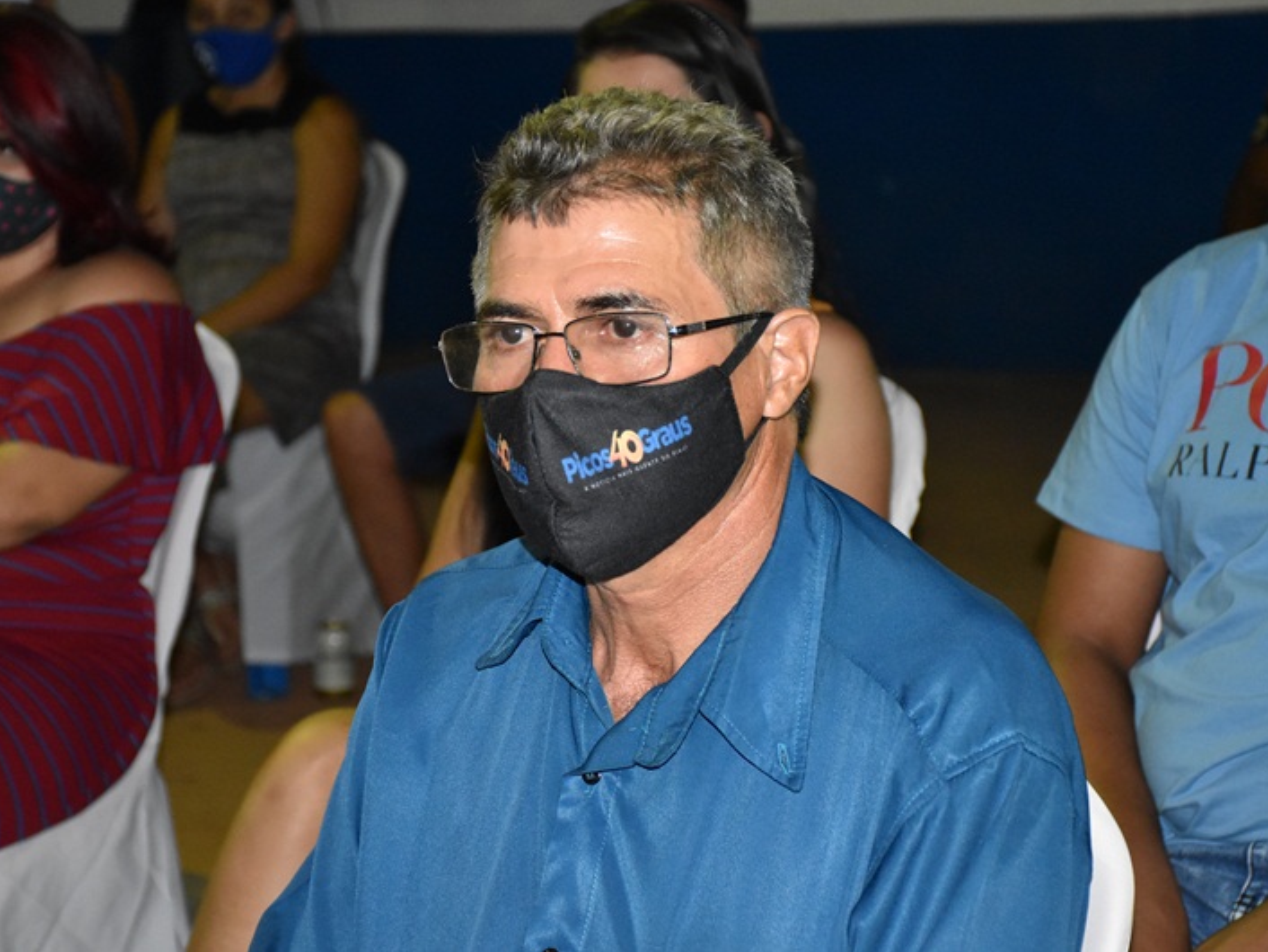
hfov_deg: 20.0
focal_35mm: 98
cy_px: 475
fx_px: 3591
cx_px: 618
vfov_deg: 15.1
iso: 3200
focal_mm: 60
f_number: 5
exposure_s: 1/100
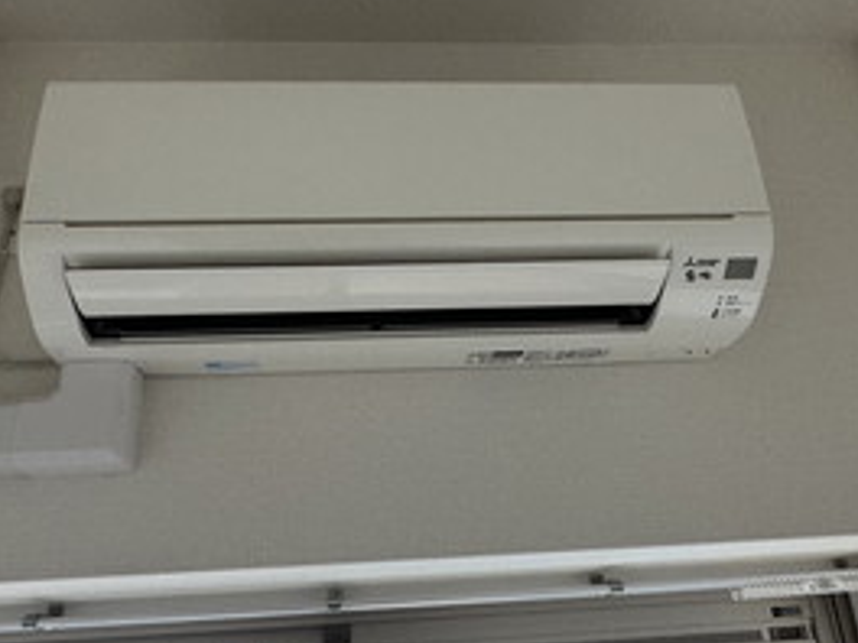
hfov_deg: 54.0
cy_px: 224
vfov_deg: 41.4
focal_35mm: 34
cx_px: 432
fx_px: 843
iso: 64
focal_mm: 2.22
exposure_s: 1/99
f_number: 2.2
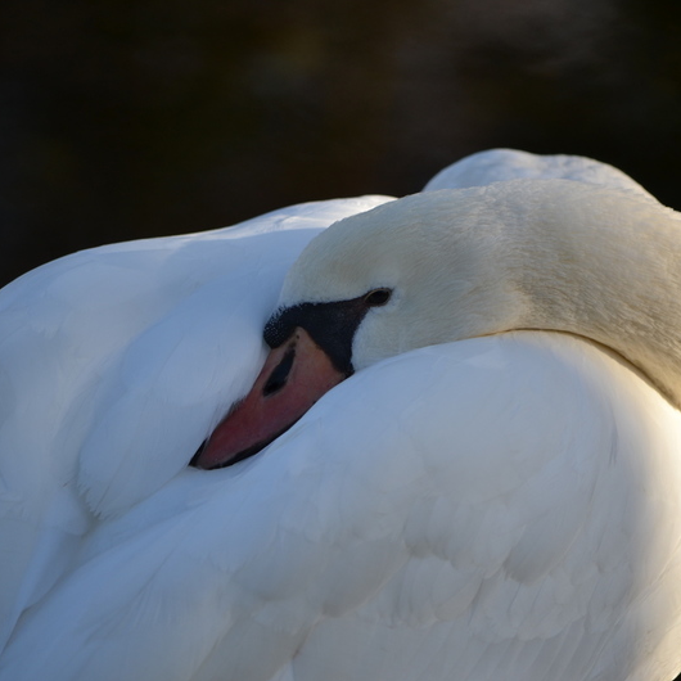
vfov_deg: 4.9
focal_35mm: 356
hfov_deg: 4.9
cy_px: 340
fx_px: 7916
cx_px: 407
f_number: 5
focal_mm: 185
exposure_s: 1/400
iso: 200
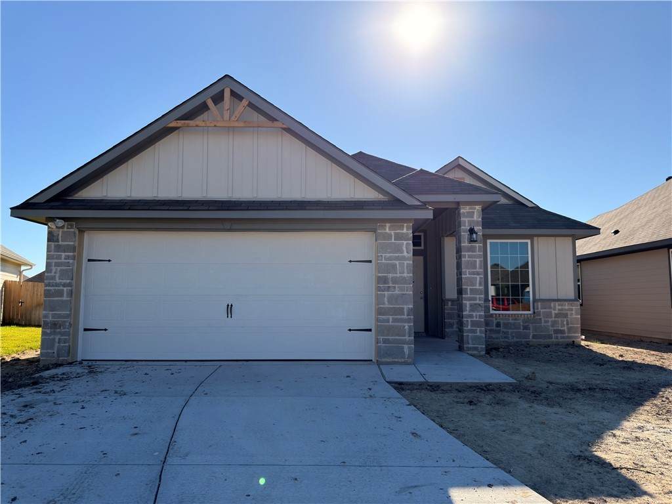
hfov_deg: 71.6
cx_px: 336
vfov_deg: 56.8
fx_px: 466
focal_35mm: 24
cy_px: 252
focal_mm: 6.76
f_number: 1.78
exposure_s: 1/6494
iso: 100
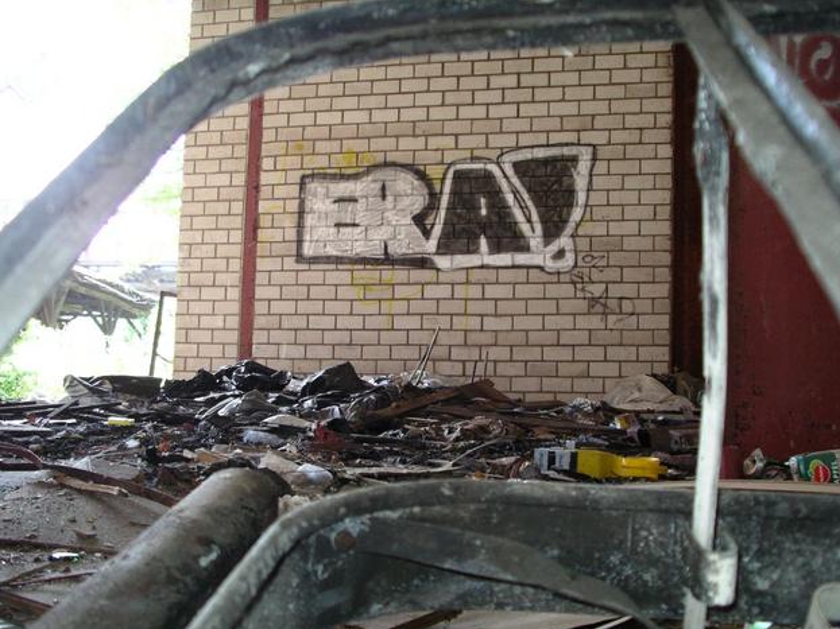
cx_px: 410
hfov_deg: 49.0
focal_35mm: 38
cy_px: 322
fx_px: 922
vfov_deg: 37.7
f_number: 2.8
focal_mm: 7.8
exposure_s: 1/40
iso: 160
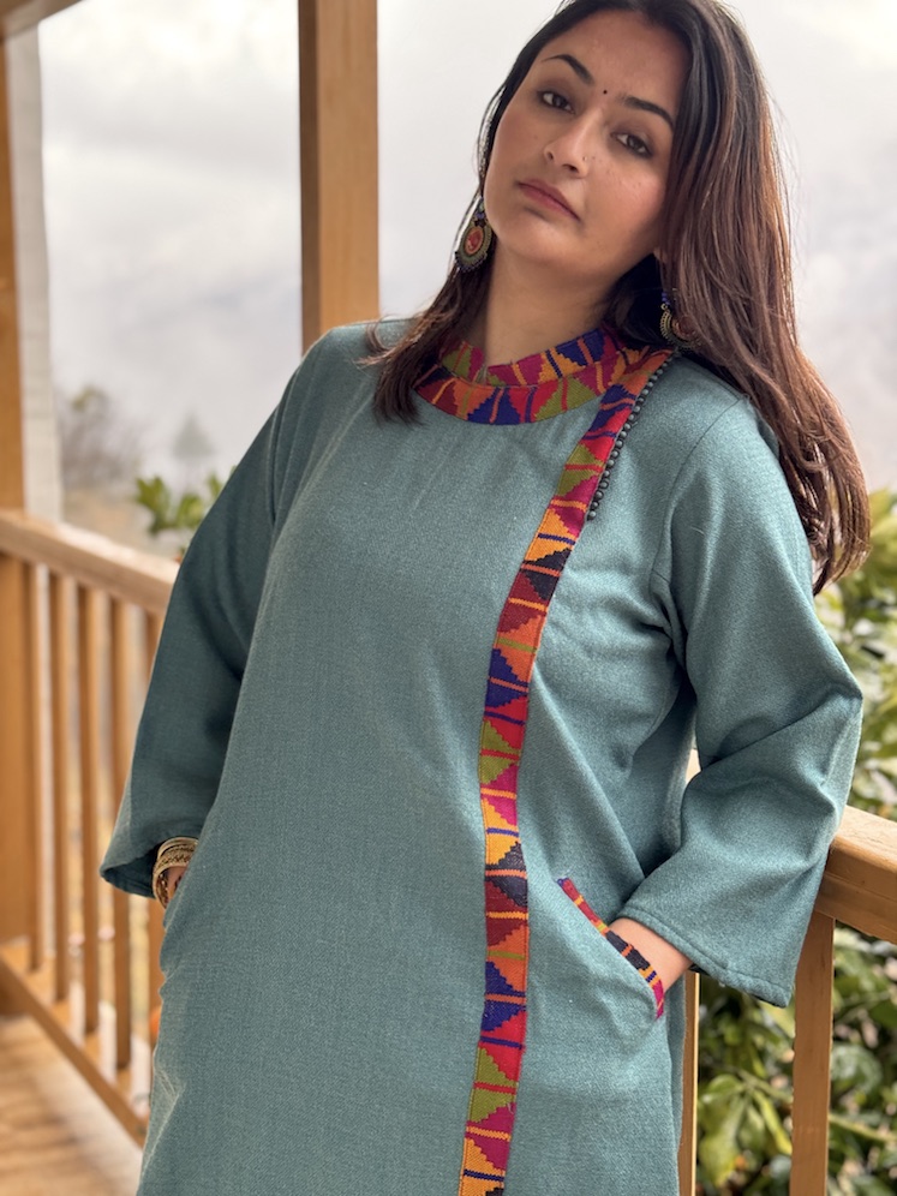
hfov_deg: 30.3
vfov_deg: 39.7
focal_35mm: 48
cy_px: 598
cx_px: 448
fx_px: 1658
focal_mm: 6.86
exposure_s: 1/264
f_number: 1.78
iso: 64
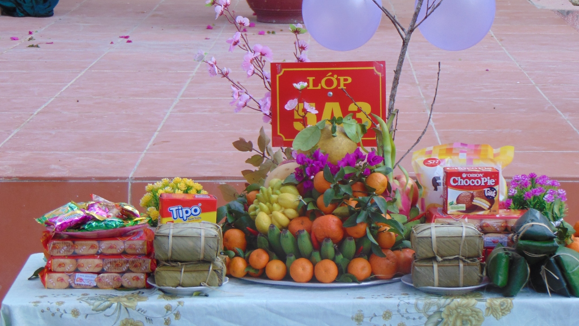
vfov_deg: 8.9
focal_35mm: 136
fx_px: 2088
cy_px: 85
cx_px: 301
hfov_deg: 15.8
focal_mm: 19.4
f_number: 3.9
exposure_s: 1/80
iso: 80
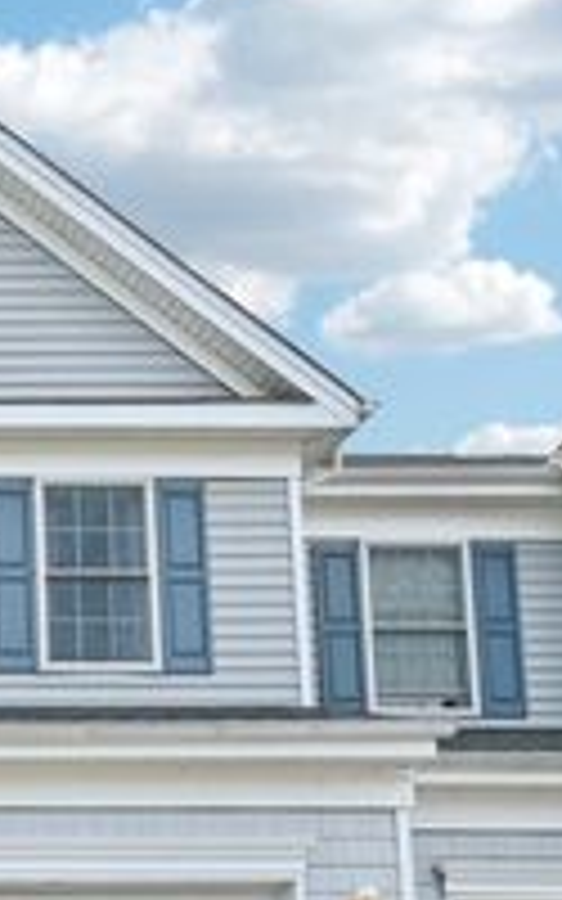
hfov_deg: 19.3
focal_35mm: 56
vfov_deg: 35.4
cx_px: -351
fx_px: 1372
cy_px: 686
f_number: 8
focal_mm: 22
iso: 400
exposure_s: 1/400
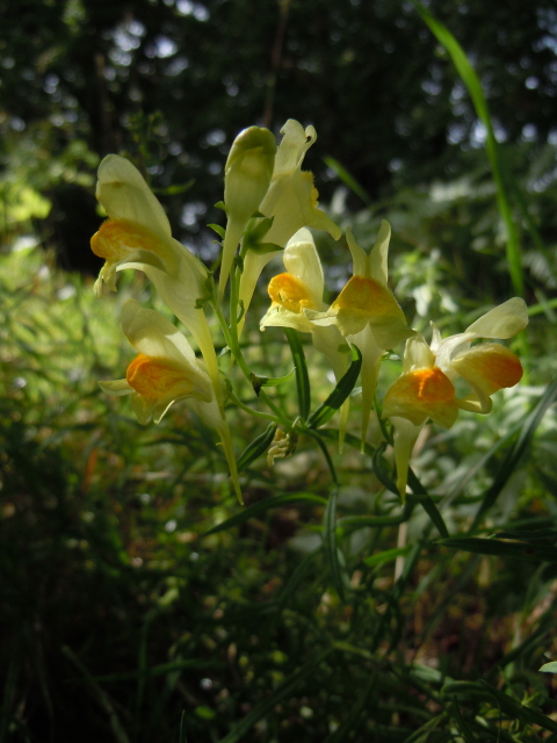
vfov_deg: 60.0
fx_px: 644
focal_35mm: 30
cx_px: 278
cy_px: 372
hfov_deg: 46.8
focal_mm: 5.4
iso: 100
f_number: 3.5
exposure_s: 1/250
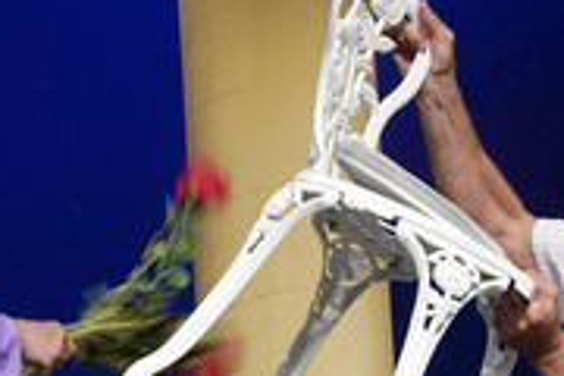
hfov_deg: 6.2
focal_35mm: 335
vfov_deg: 4.1
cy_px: 238
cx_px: 212
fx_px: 5248
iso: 1600
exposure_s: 1/160
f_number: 8
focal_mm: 134
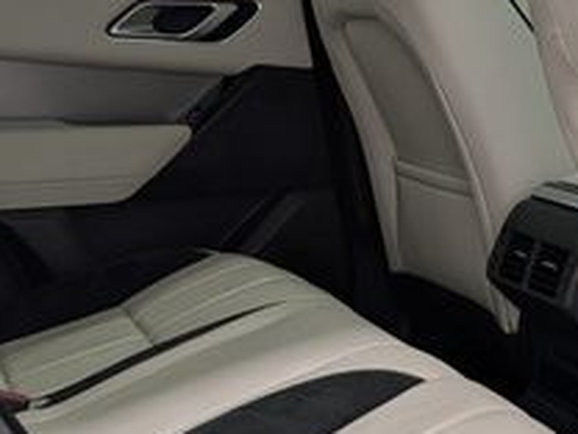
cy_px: 156
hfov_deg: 25.4
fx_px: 1236
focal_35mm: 74
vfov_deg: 19.9
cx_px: 531
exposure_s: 1/60
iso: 195
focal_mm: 6.9
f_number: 1.68
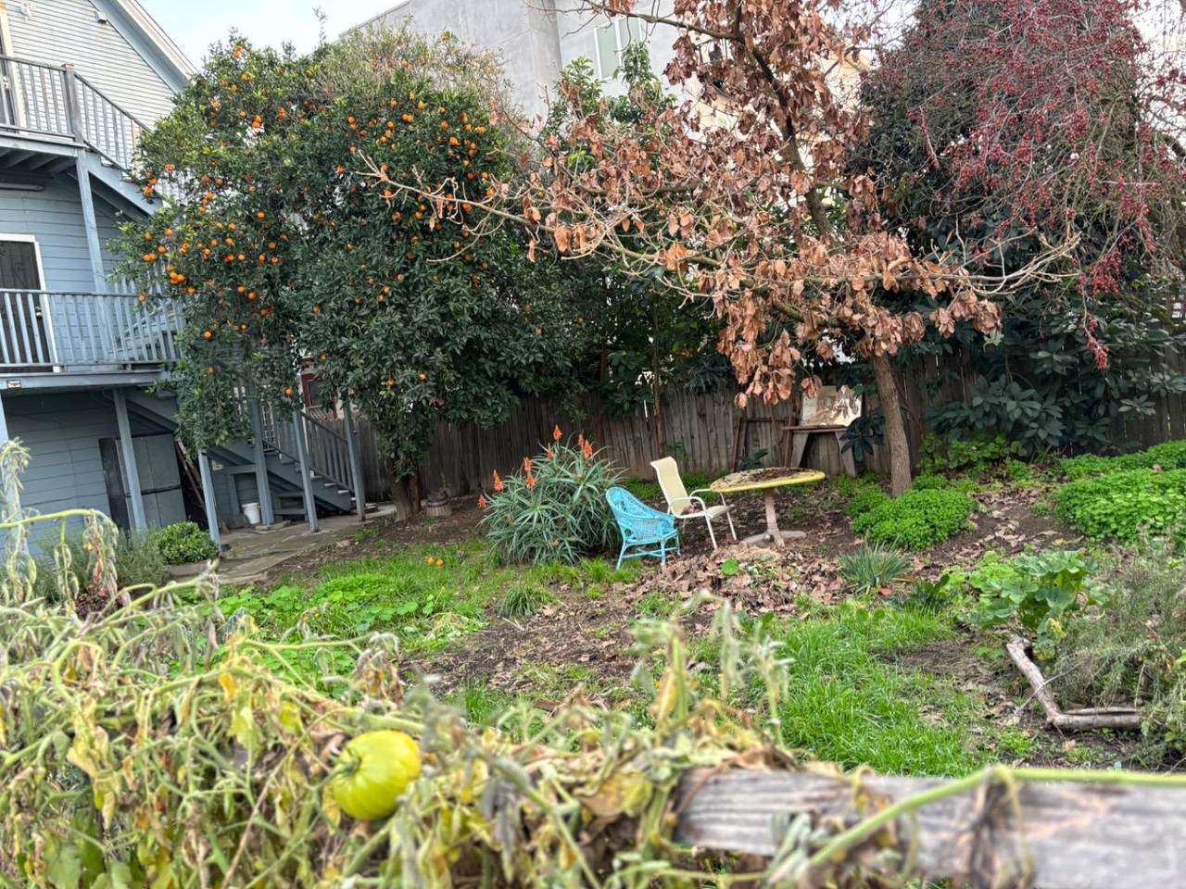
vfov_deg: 53.1
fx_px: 891
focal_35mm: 26
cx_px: 593
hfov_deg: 67.3
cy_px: 444
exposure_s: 1/121
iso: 125
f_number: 1.6
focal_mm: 5.96
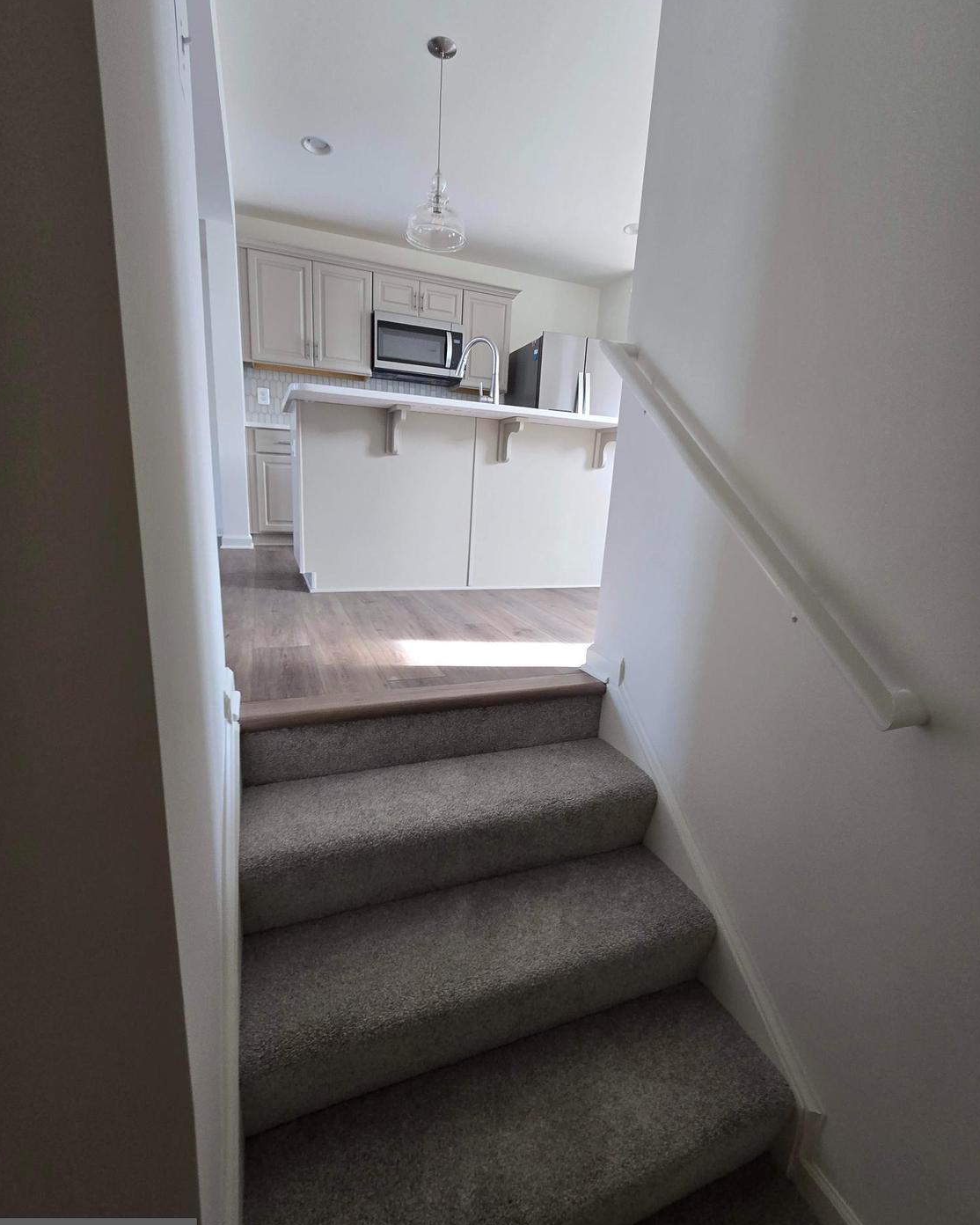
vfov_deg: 100.7
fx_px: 507
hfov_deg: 88.0
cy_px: 614
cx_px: 484
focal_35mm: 14
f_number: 2.2
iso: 160
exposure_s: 1/60
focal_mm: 2.2
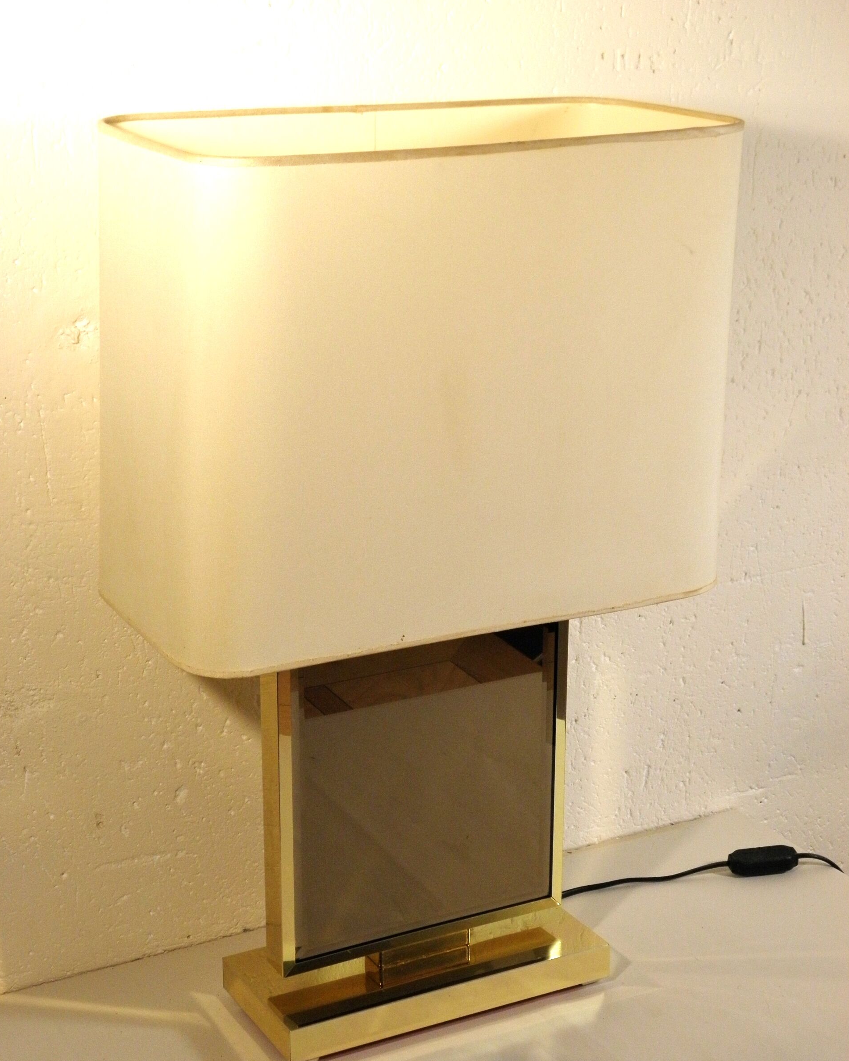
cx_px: 424
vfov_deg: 30.5
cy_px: 560
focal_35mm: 62
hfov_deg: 24.6
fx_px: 1948
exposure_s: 1/40
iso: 200
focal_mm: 10.6
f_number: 4.1
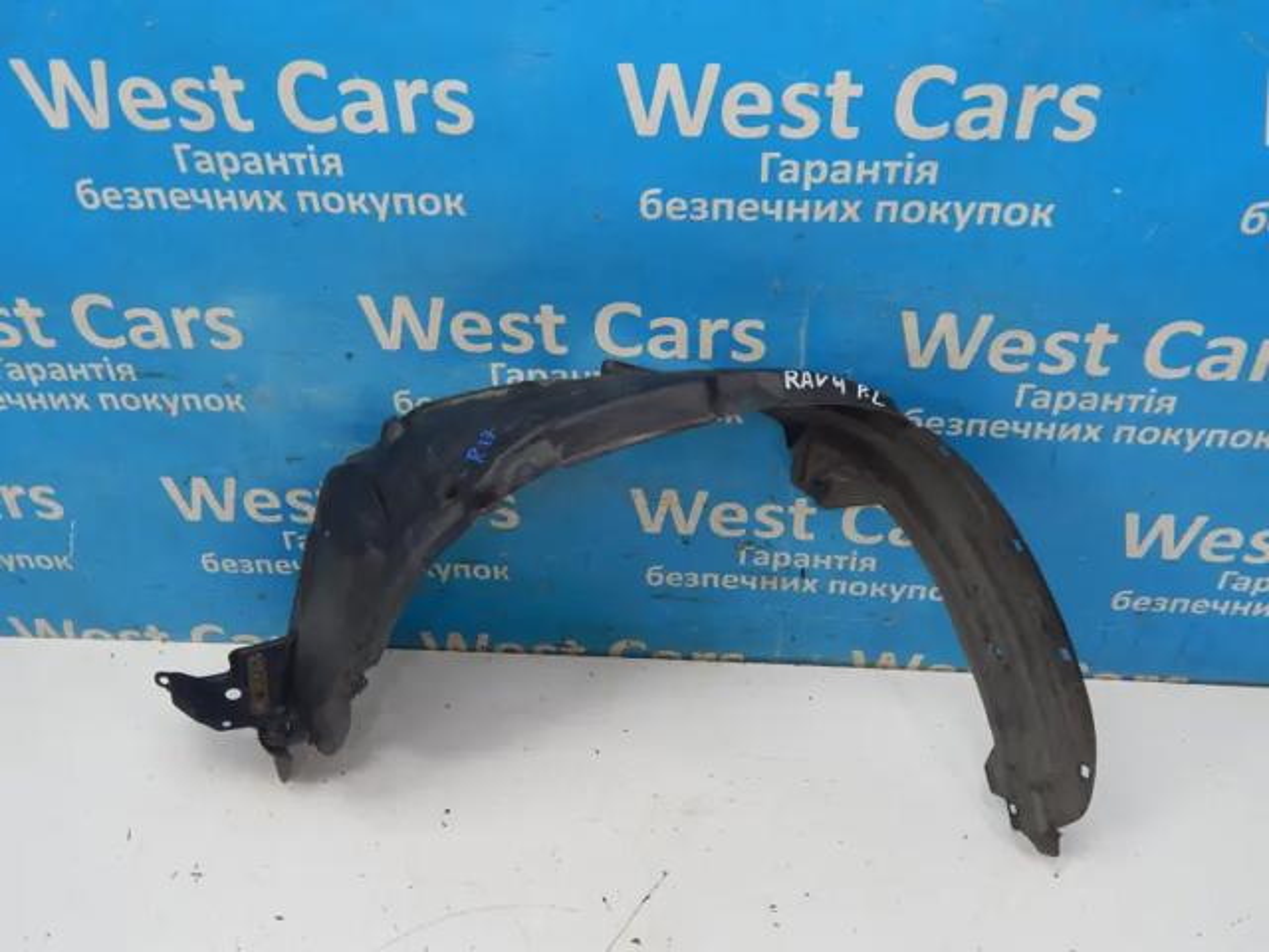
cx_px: 634
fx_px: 1136
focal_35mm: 31
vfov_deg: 45.4
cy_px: 476
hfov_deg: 58.4
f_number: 3.2
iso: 160
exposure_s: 1/30
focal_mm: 5.6
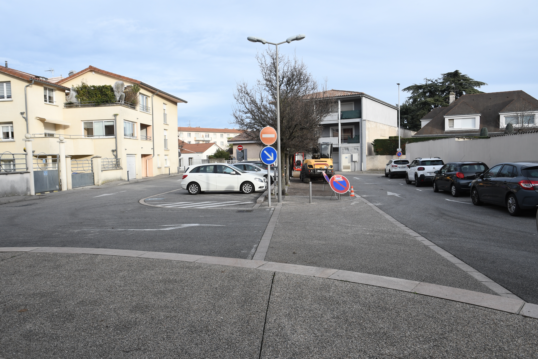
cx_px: 269
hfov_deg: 73.7
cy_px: 180
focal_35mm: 24
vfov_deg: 53.1
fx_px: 359
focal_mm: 16
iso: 200
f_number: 6.3
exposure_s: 1/200
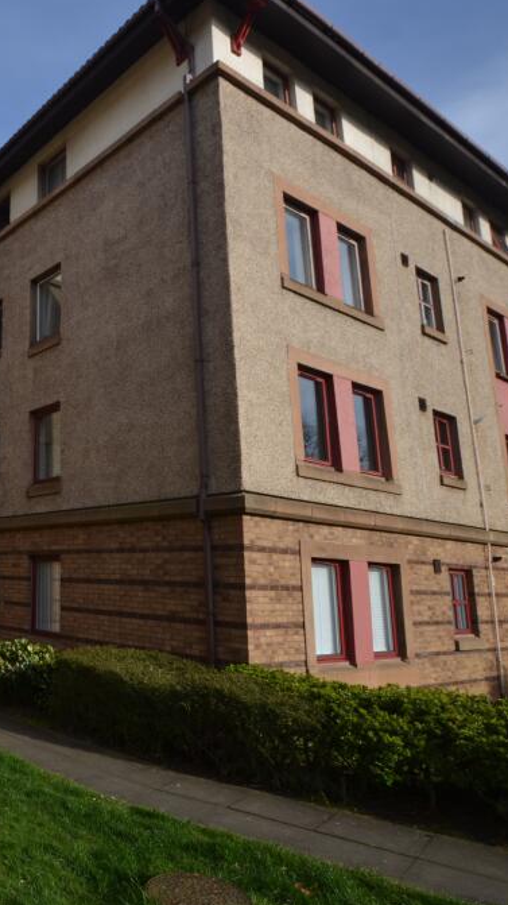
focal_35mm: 24
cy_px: 452
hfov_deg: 38.9
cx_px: -55
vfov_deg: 76.3
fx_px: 575
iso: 100
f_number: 8
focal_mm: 10
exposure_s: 1/250
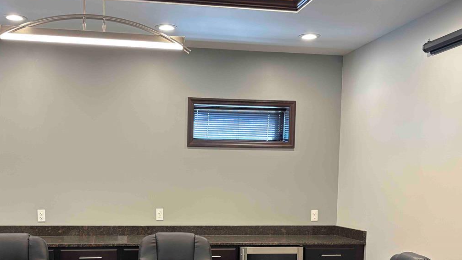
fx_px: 551
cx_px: 190
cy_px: 225
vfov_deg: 25.8
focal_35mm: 45
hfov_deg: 45.3
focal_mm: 5.96
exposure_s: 1/60
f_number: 1.6
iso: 125
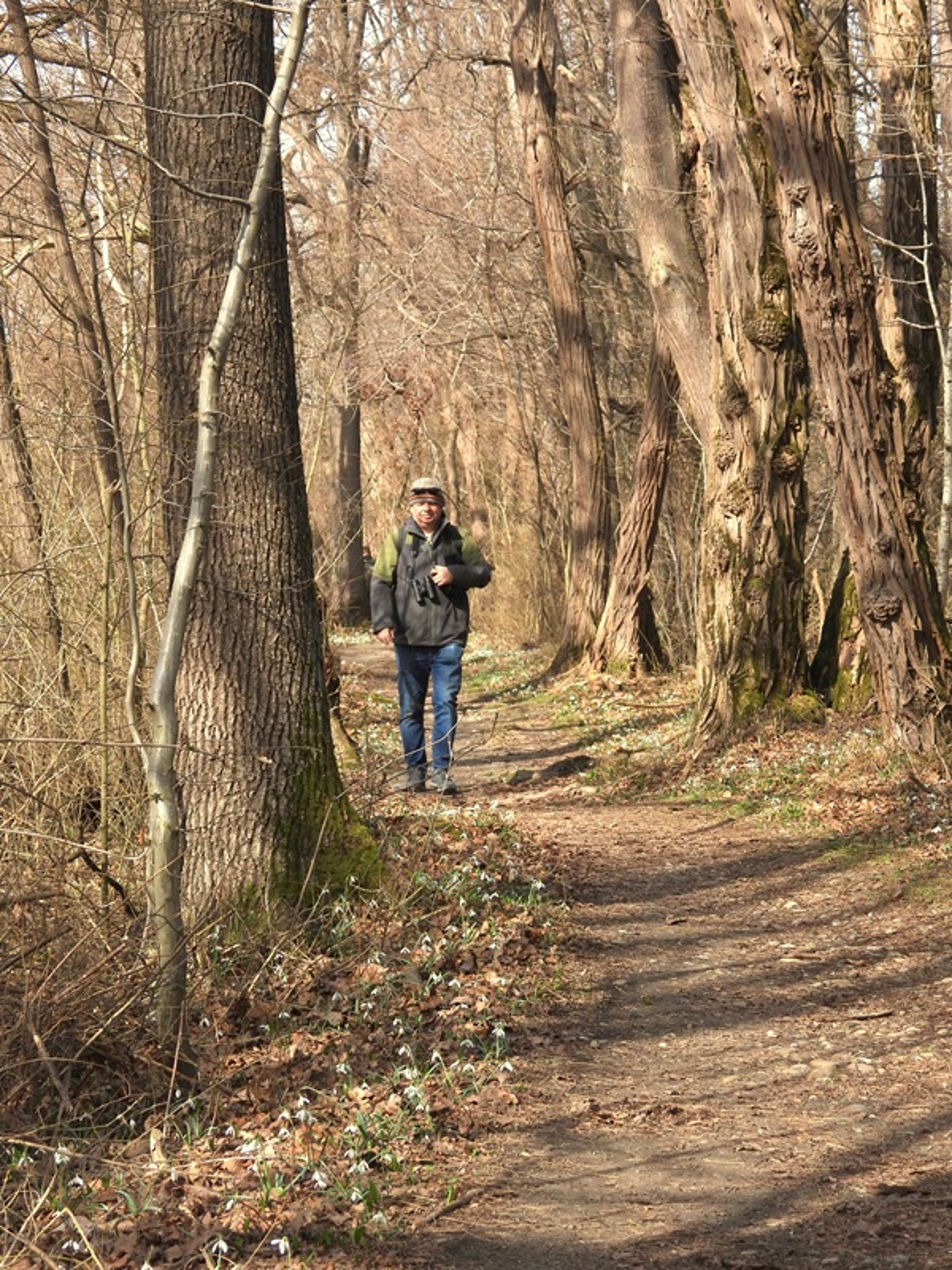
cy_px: 635
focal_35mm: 105
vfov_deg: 18.7
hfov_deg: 14.1
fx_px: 3850
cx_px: 476
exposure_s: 1/640
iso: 100
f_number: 4
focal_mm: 18.7
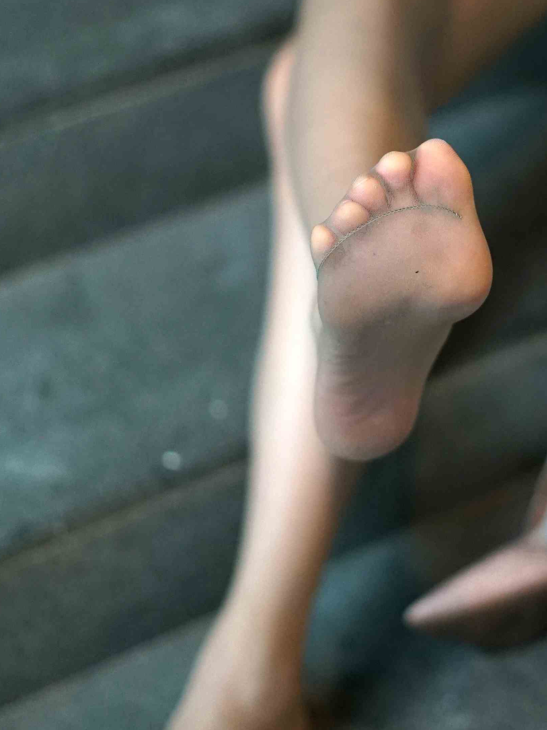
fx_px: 1981
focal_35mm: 94
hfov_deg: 15.7
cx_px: 391
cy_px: 294
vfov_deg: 20.8
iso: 3200
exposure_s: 1/800
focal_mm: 50
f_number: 1.8
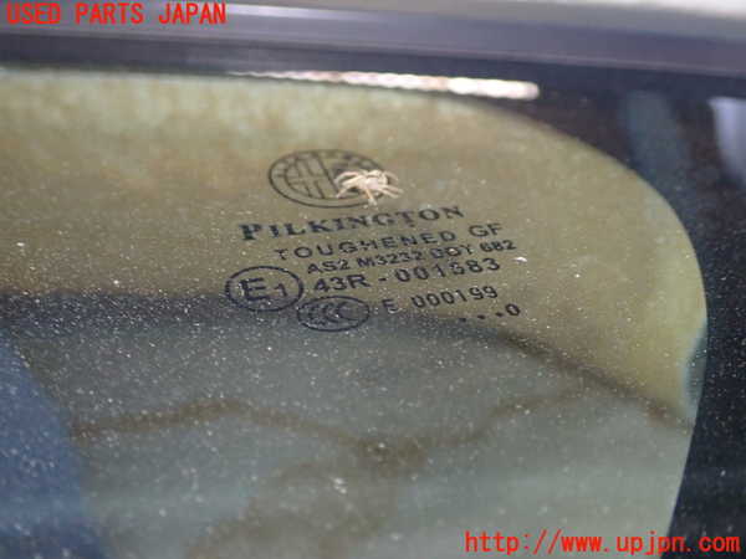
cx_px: 373
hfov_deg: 45.8
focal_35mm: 41
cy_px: 280
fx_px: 884
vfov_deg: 35.1
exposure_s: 1/40
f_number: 2.8
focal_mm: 7.31
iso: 800
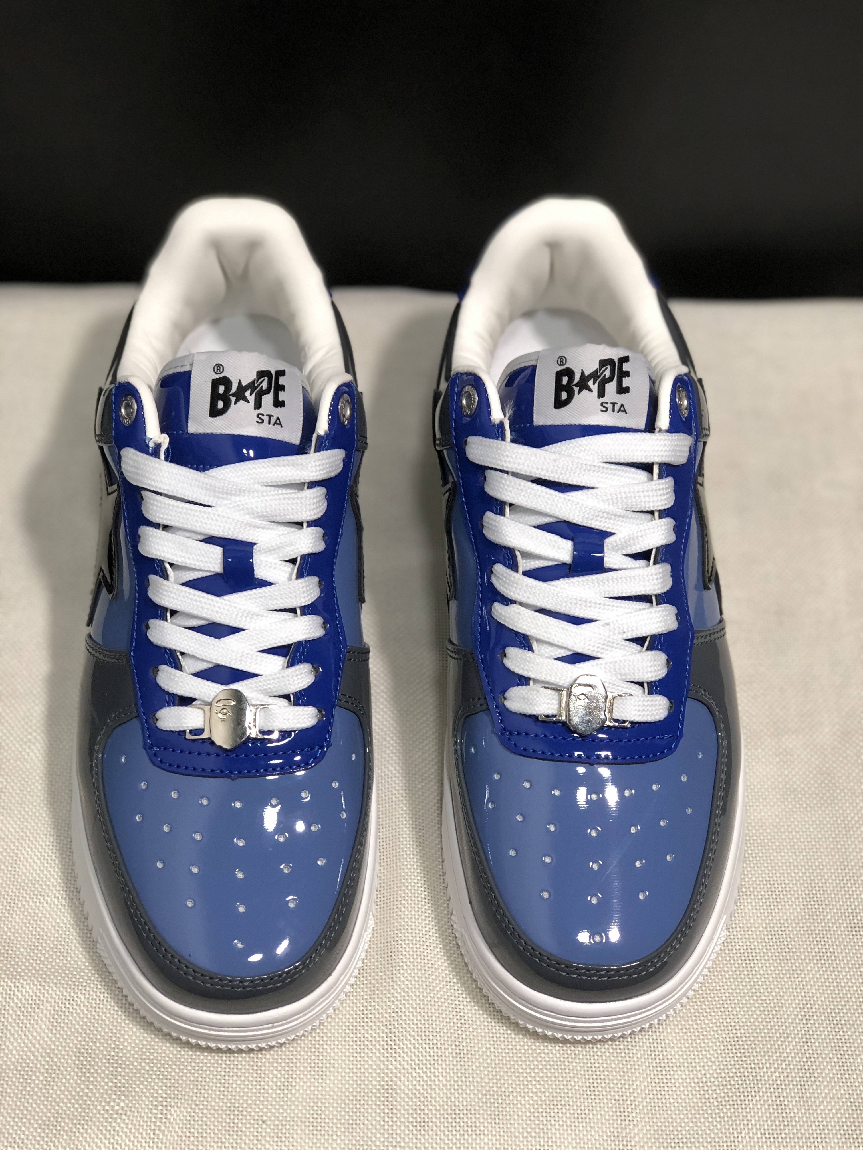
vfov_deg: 33.8
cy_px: 575
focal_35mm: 57
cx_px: 432
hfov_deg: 25.7
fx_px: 1895
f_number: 2.8
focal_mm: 6.6
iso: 160
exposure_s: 1/30
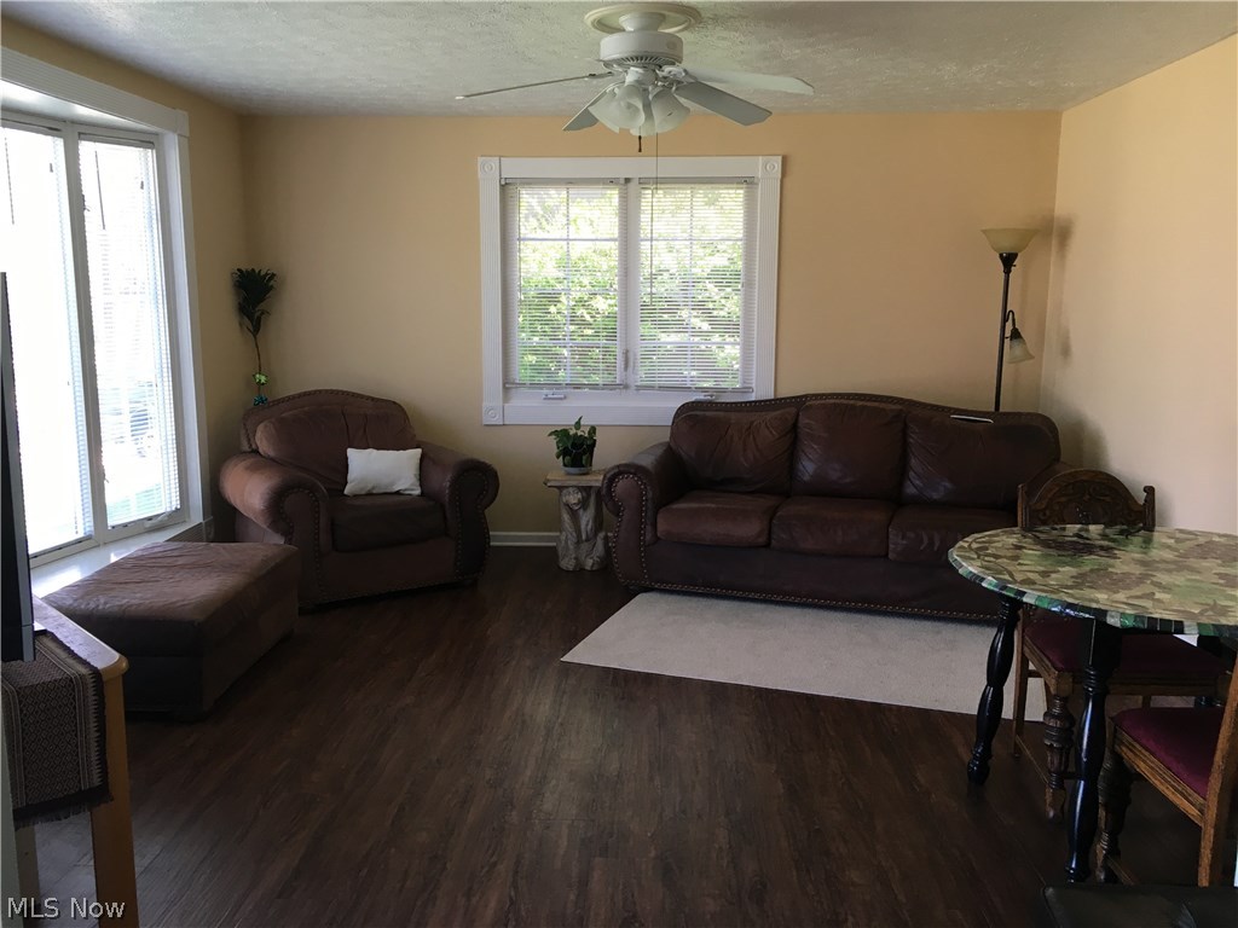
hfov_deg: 61.7
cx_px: 619
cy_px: 464
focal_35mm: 29
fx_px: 1037
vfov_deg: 48.2
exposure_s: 1/30
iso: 32
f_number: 2.2
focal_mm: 4.15
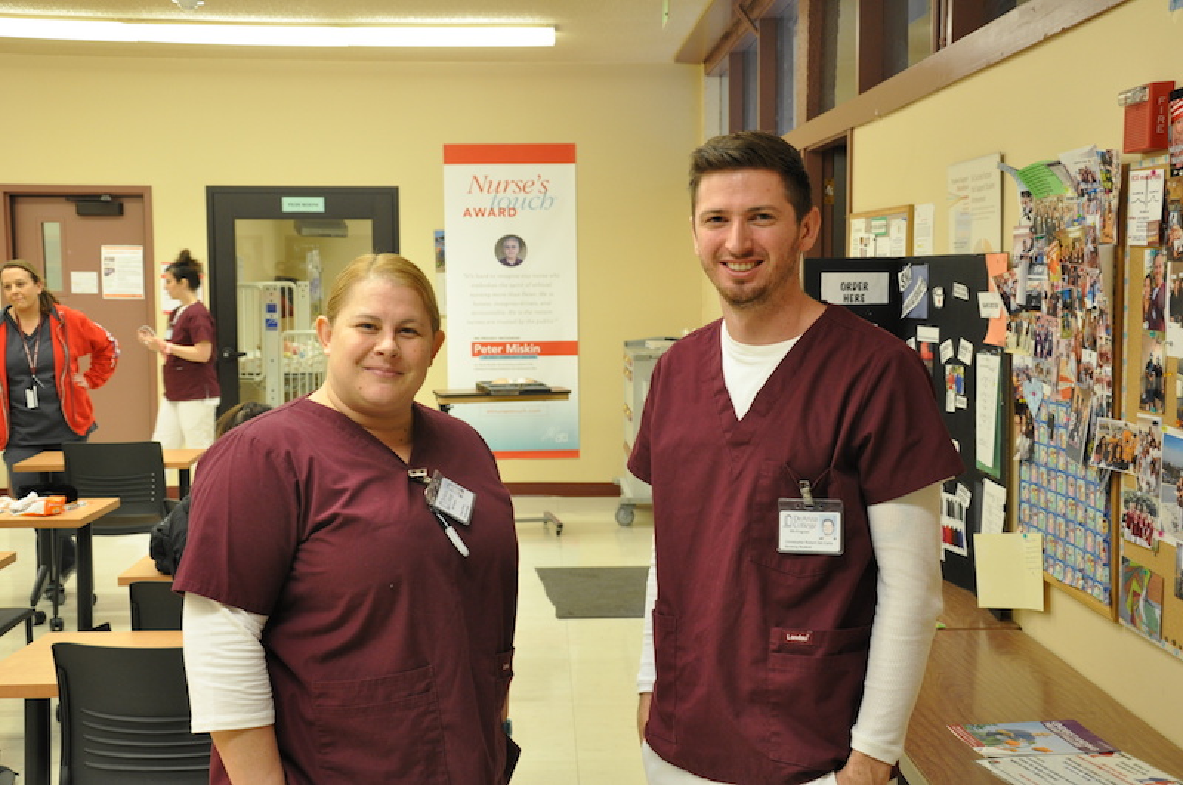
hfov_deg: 43.7
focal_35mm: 45
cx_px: 592
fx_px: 1477
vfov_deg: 29.8
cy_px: 392
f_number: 5.6
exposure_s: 1/30
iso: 800
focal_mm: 30
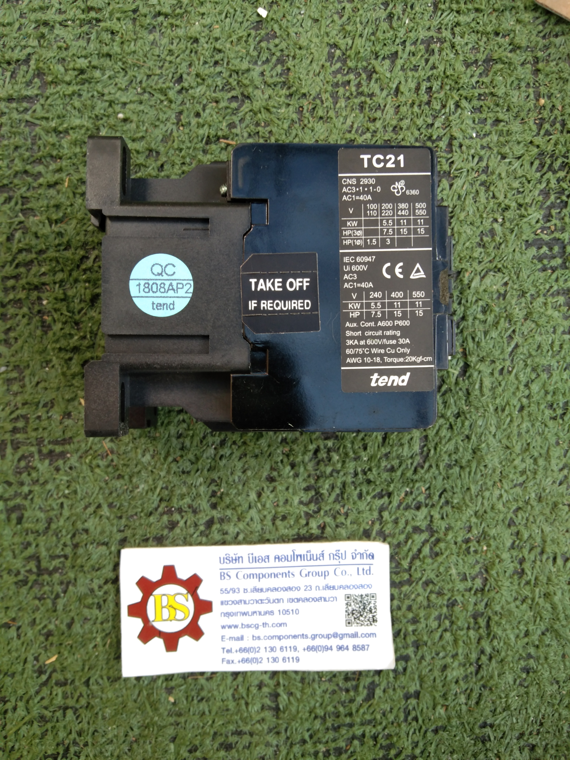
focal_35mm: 30
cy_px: 380
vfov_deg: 60.0
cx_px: 285
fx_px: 659
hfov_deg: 46.8
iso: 99
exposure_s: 1/50
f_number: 2.2
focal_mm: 3.65
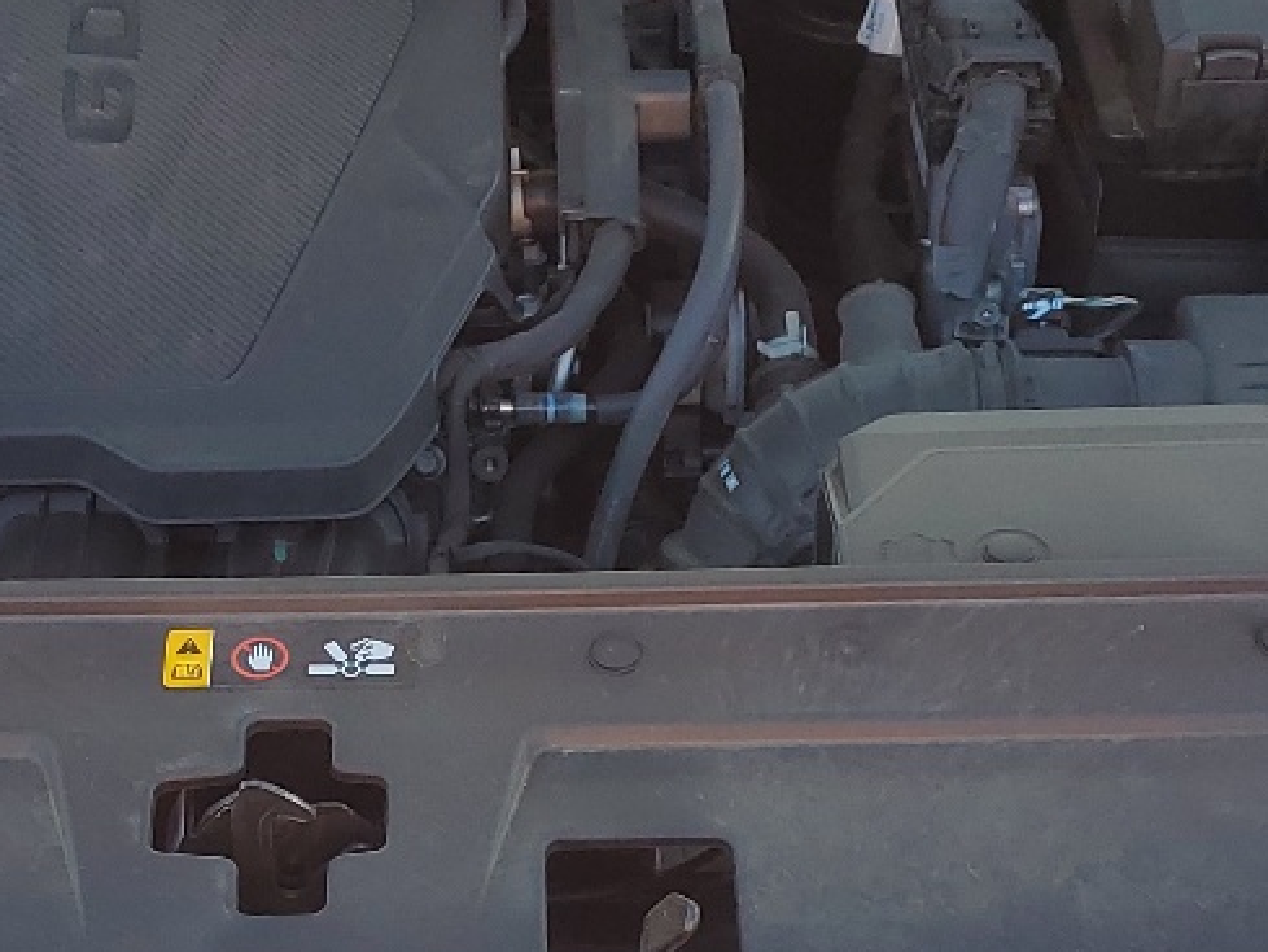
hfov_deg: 22.9
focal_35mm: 85
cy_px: 674
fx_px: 3114
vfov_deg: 17.3
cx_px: 384
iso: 50
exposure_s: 1/435
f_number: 1.5
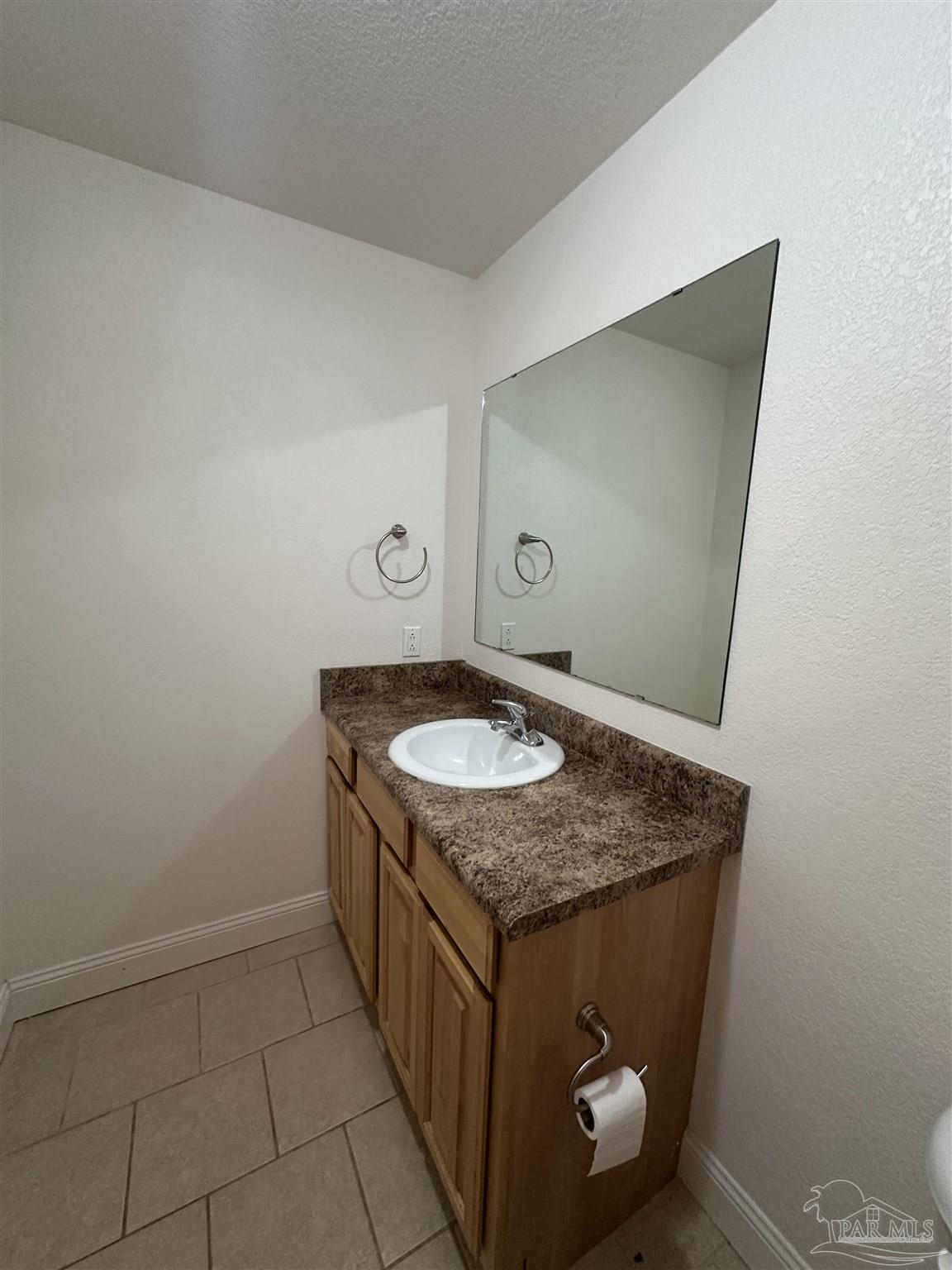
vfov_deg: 102.1
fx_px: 513
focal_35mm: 14
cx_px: 476
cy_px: 635
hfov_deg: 85.7
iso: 320
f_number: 2.2
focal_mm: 2.22
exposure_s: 1/60
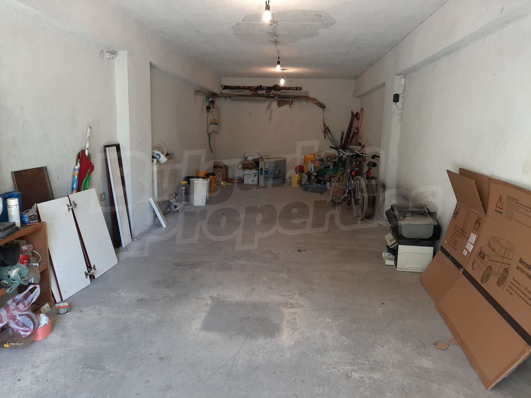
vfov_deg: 53.1
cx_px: 266
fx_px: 399
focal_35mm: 26
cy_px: 199
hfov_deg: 67.3
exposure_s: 1/50
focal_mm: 3.93
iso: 64
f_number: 1.7
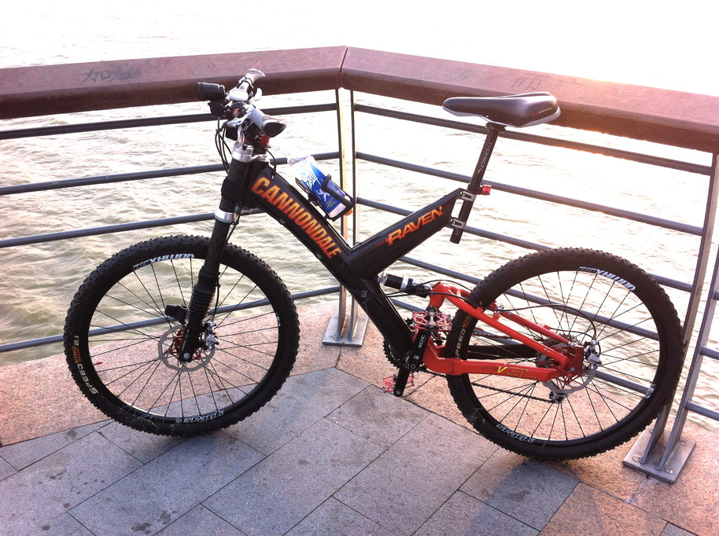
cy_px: 274
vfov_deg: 39.5
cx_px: 356
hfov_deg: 51.4
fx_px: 746
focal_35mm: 36
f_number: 2.8
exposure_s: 1/153
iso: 80
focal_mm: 3.85
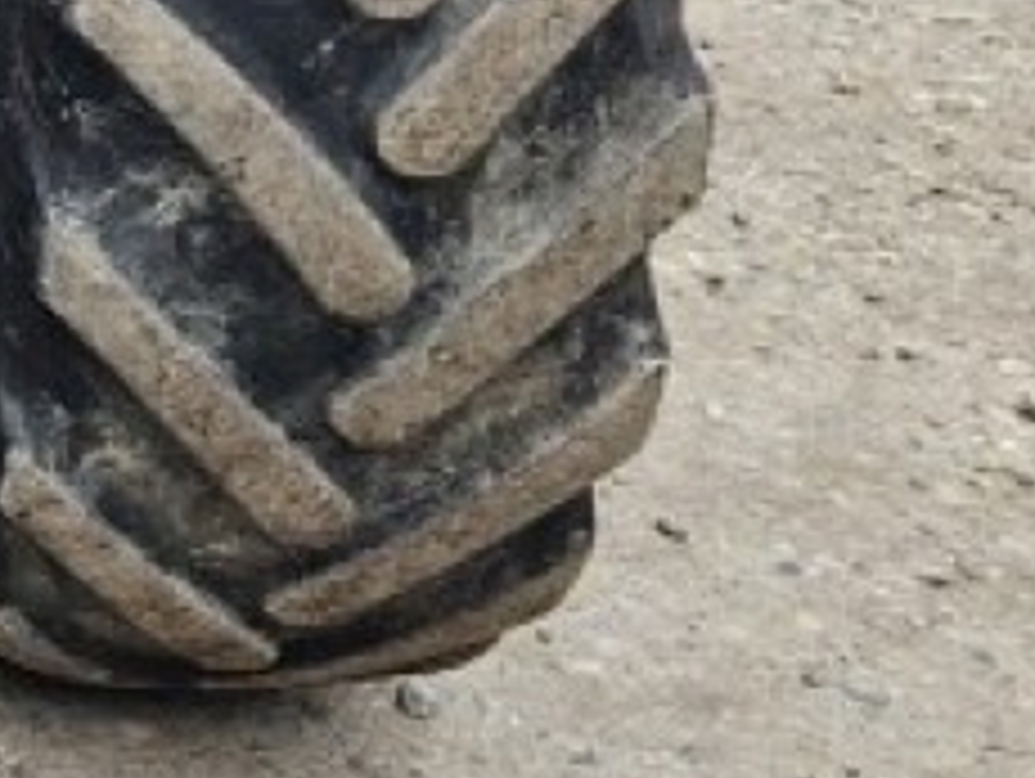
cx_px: -1184
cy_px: -468
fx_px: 4310
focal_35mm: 144
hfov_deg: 11.9
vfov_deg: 9.9
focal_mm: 5.4
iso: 40
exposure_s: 1/180
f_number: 1.8
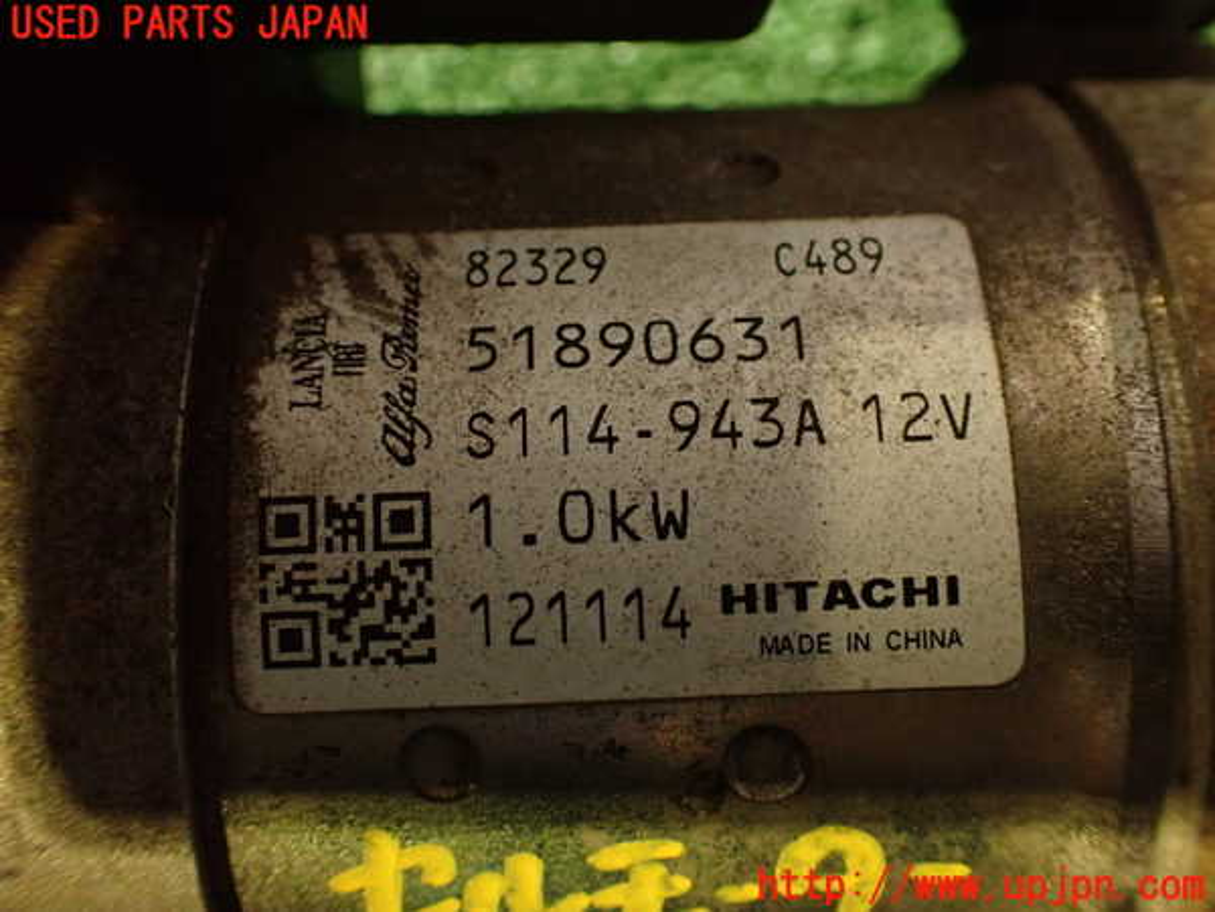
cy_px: 456
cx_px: 608
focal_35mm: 32
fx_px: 1123
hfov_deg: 56.8
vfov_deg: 44.2
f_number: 2.4
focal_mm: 5.79
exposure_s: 1/30
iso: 640
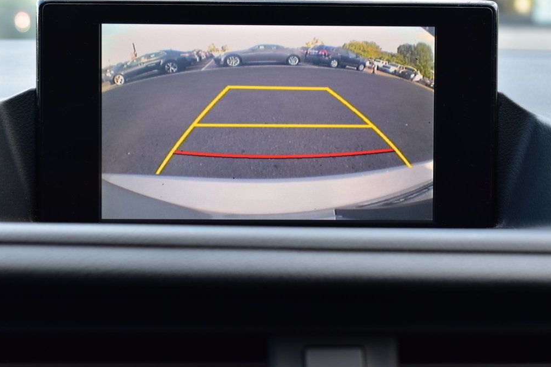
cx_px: 276
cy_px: 184
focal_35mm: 73
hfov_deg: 27.7
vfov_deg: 18.7
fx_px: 1117
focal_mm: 48
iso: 400
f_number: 7.1
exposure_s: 1/50
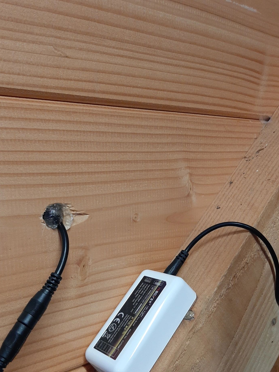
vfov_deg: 50.7
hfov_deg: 39.4
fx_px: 387
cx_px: 104
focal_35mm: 36
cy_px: 238
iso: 125
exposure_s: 1/50
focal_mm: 3.93
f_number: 1.7
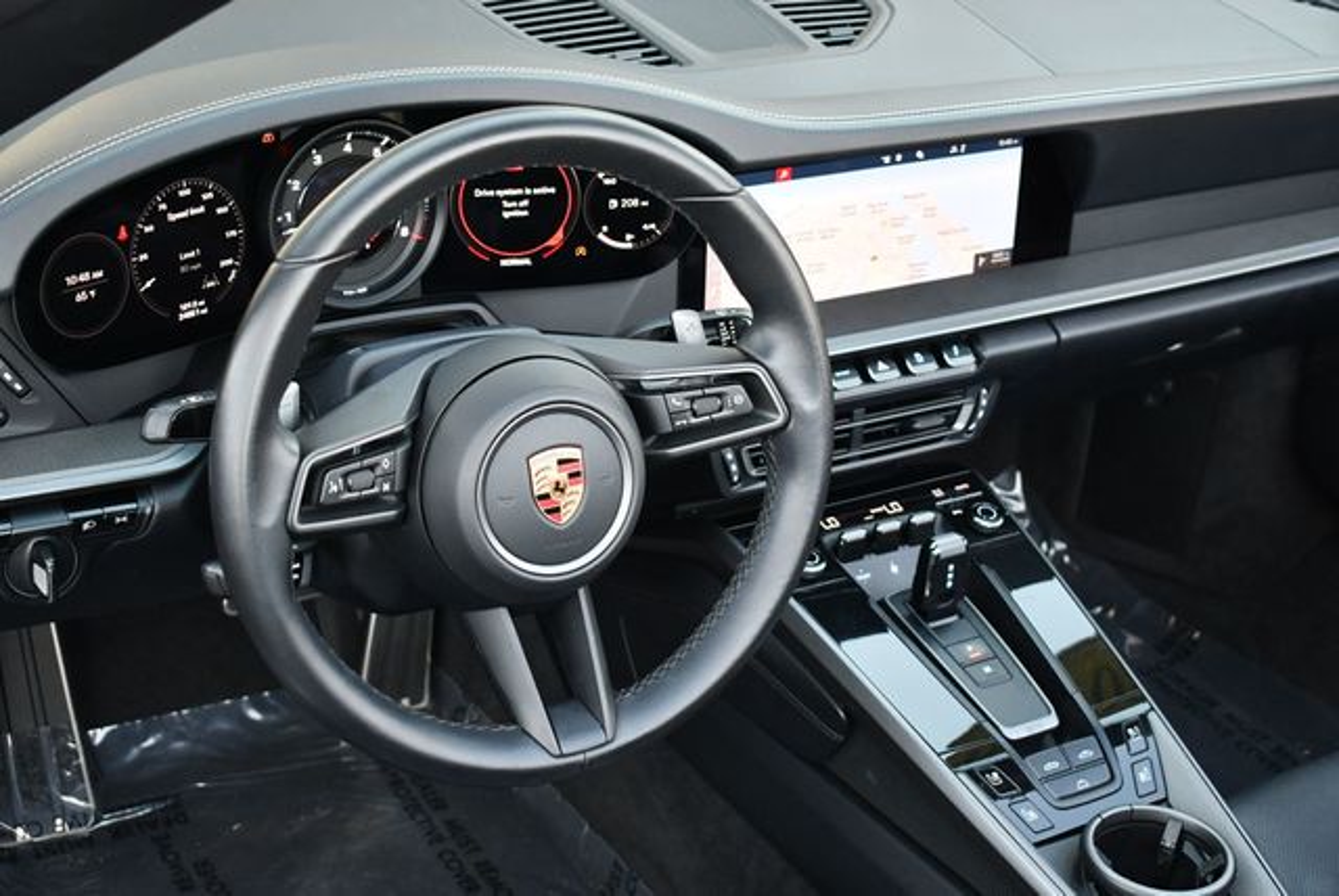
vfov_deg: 22.7
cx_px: 670
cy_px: 448
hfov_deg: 33.4
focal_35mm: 60
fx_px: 2234
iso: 800
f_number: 4.2
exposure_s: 1/160
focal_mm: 30
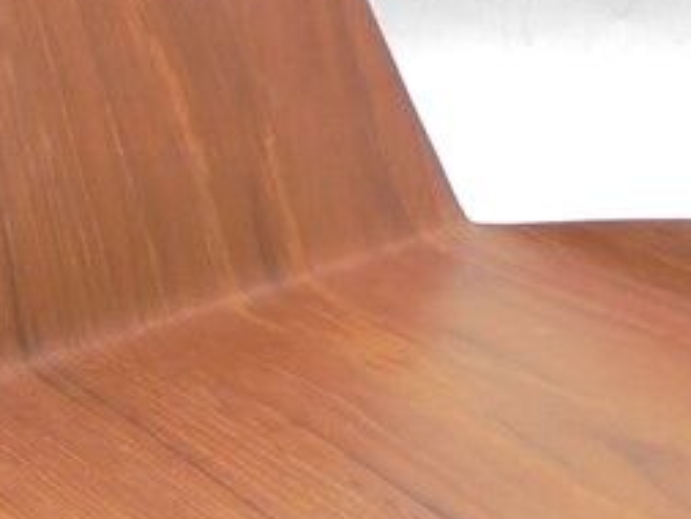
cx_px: 590
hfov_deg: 12.8
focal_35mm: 153
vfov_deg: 9.6
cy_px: 619
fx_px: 3056
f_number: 4.5
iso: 160
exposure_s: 1/30
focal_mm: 7.8
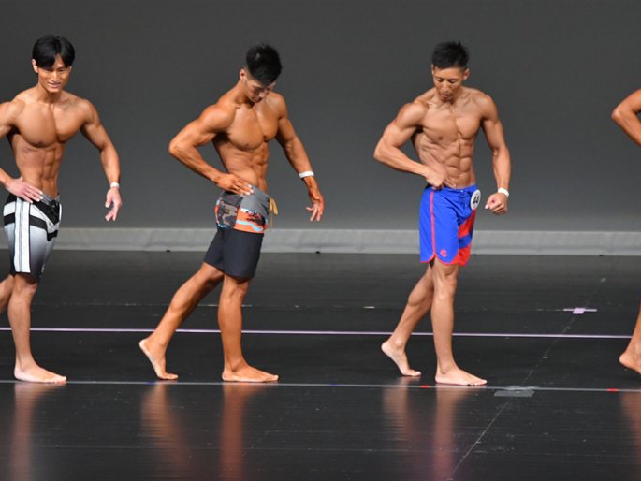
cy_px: 240
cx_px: 334
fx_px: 5741
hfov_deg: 6.4
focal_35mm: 310
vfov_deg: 4.8
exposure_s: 1/400
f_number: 5.6
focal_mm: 190
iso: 4000
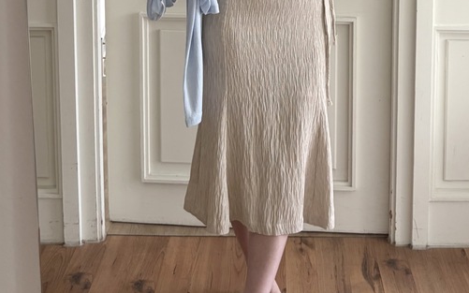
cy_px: 1
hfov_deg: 36.5
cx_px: 317
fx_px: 703
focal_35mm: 55
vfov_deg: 22.6
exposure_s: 1/118
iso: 125
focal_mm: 5.96
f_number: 1.6
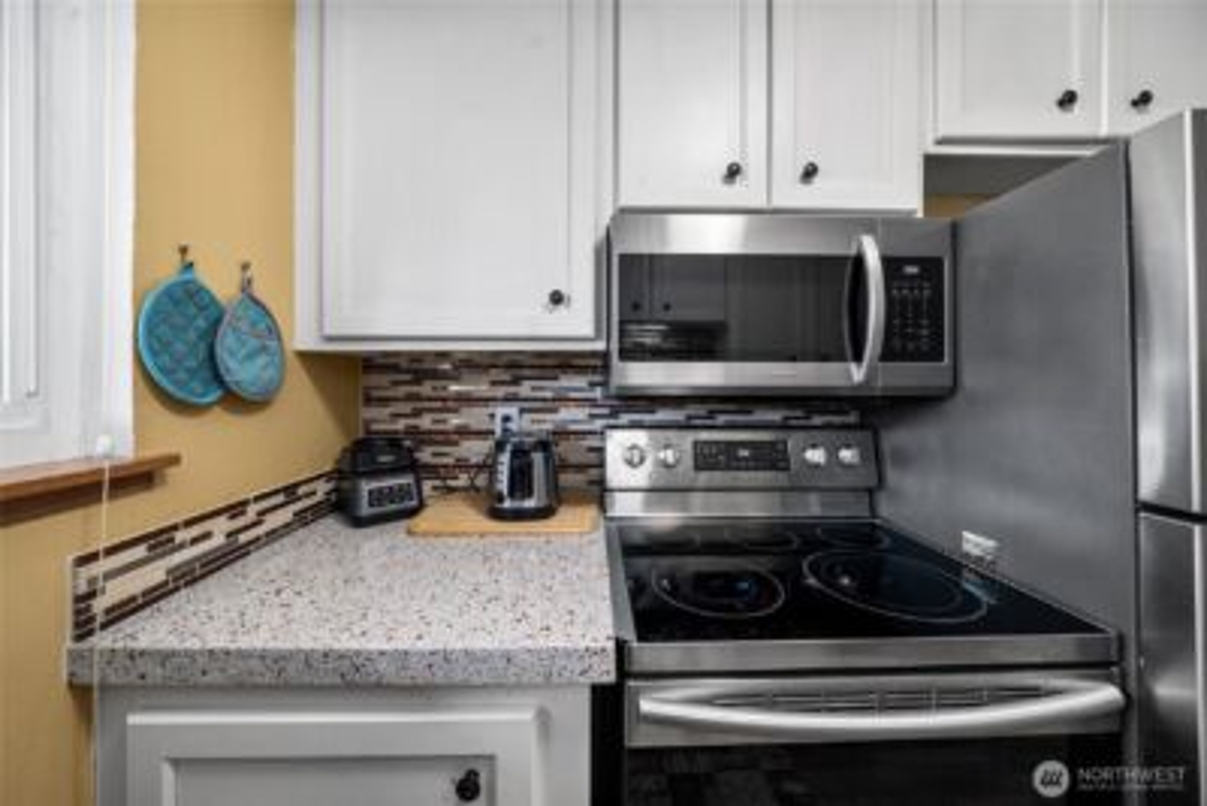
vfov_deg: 90.1
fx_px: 402
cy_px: 403
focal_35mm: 12
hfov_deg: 112.6
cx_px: 604
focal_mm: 12
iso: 400
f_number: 7.1
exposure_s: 1/60
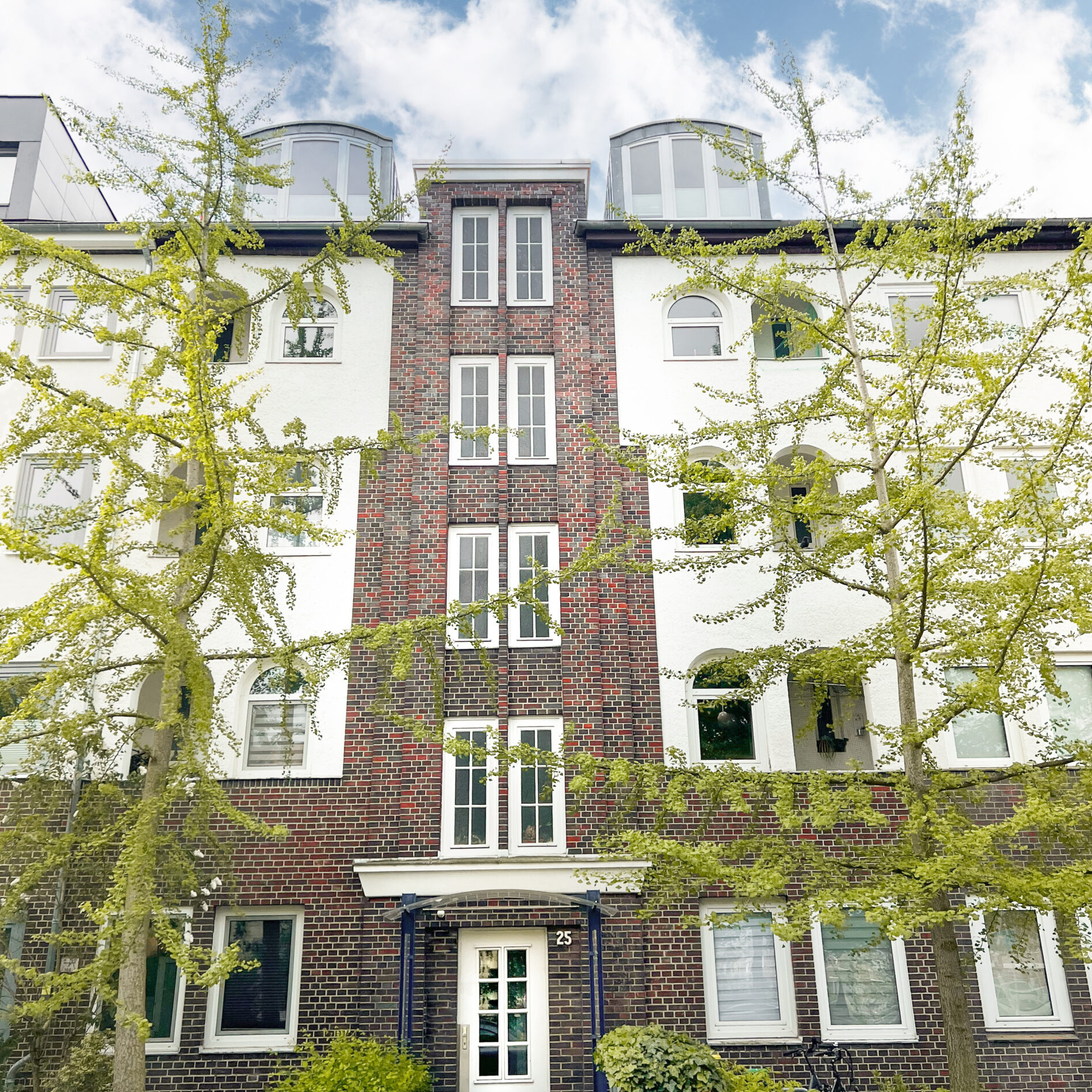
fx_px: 1106
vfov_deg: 52.5
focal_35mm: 31
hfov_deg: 52.5
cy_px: 525
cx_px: 544
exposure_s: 1/3077
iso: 50
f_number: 1.5
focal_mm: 5.7
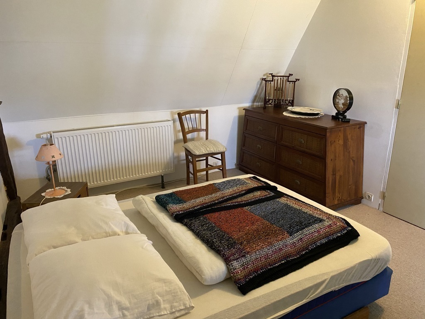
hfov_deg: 67.3
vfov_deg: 53.1
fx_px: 319
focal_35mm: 26
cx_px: 212
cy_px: 160
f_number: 1.8
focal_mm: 4.25
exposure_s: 1/50
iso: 500
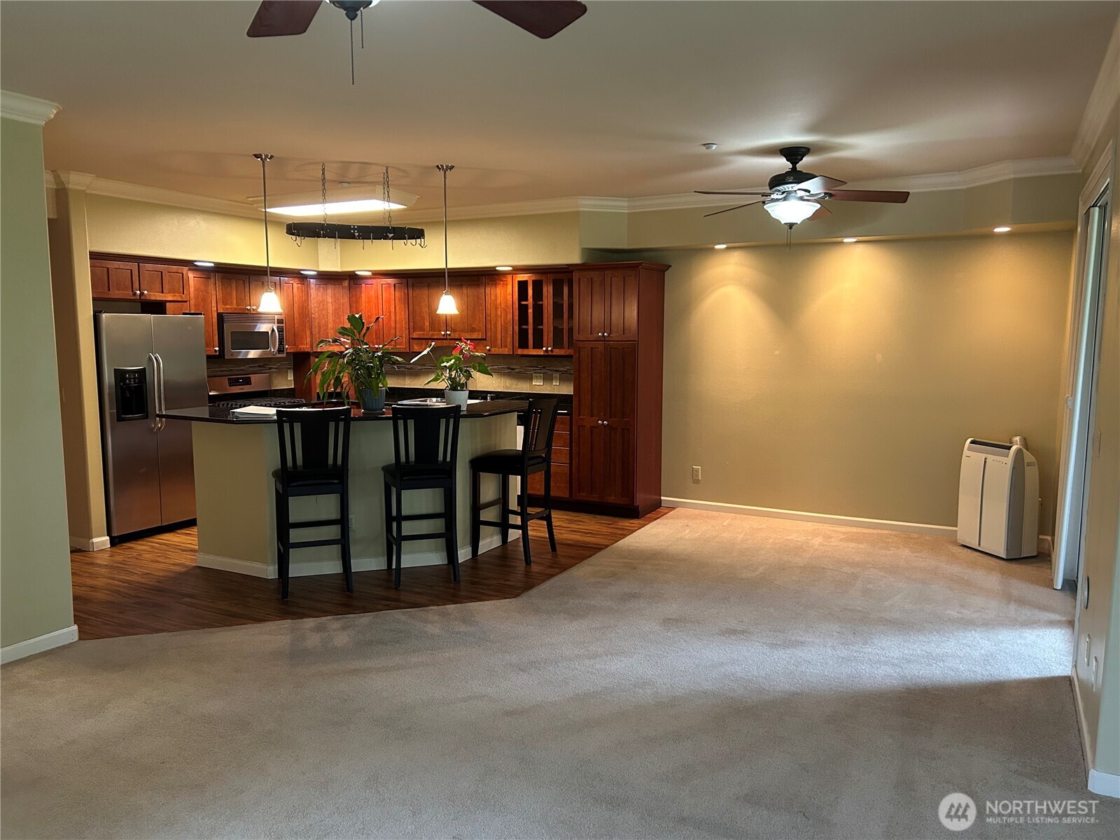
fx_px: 841
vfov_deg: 53.1
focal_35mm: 26
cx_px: 560
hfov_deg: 67.3
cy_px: 420
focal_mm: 5.7
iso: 320
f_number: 1.5
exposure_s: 1/60
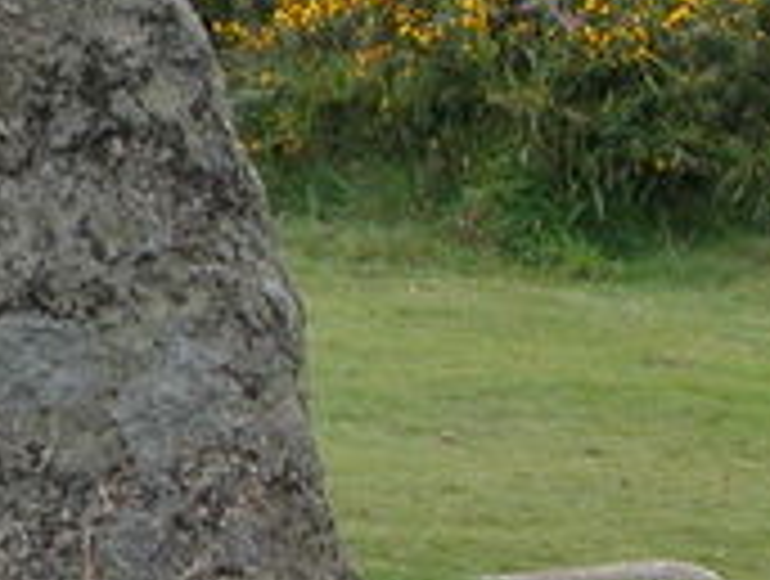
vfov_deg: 4.8
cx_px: -892
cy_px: 310
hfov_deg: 6.2
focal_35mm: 308
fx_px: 6866
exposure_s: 1/190
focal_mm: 16.8
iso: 100
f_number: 5.2
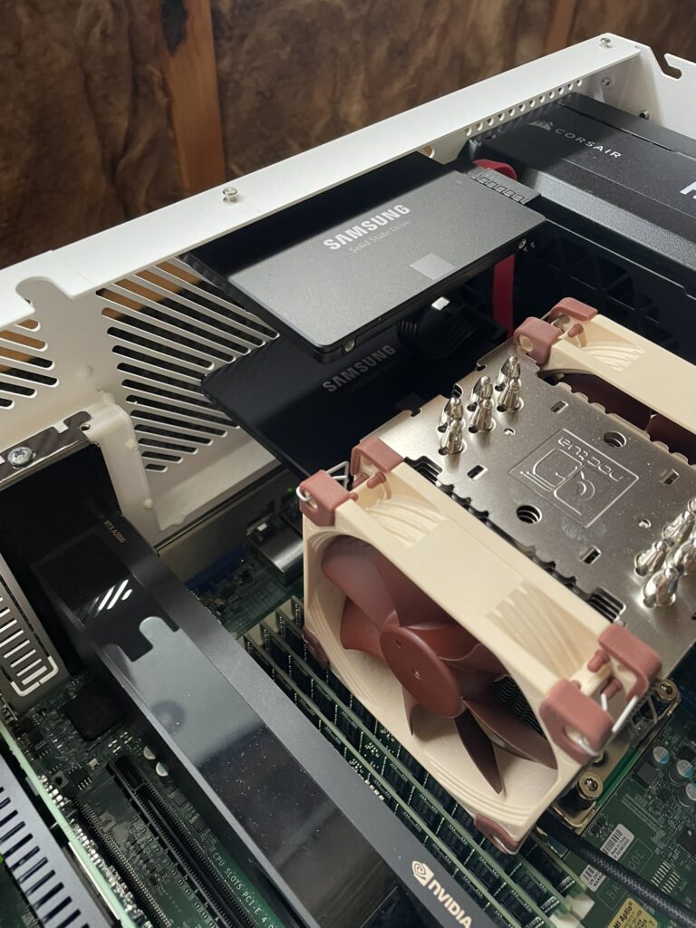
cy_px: 464
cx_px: 348
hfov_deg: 53.1
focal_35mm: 26
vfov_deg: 67.3
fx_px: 697
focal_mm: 4.2
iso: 250
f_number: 1.6
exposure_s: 1/60
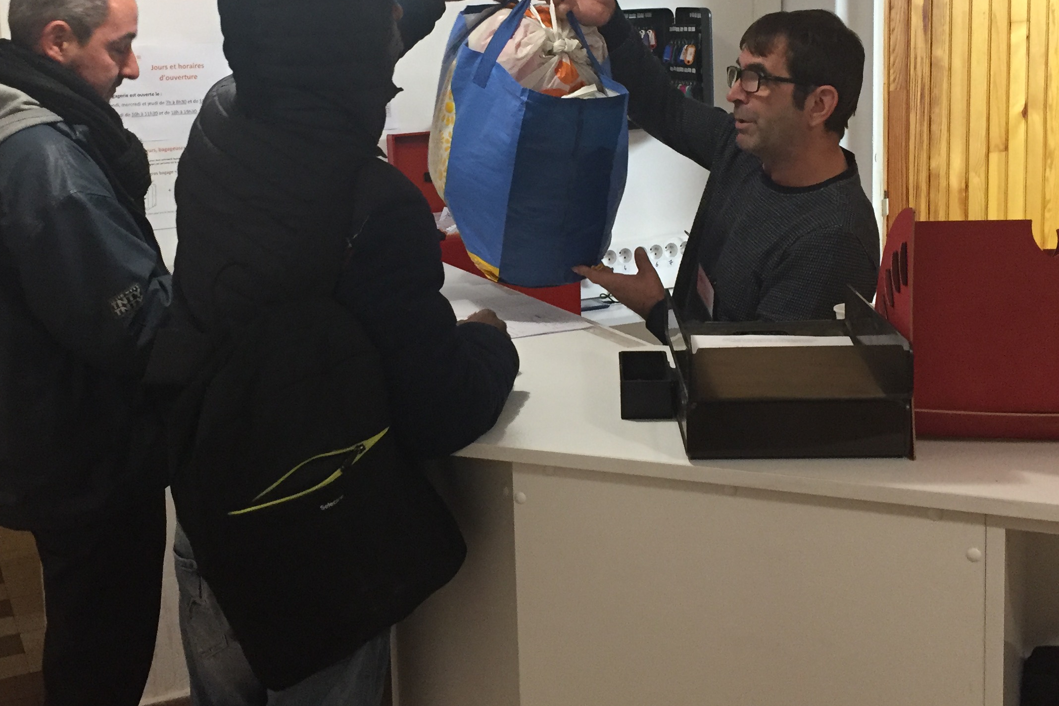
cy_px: 220
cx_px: 483
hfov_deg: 42.7
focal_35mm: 46
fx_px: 1353
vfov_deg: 29.0
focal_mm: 4.15
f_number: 2.2
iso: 250
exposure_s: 1/33
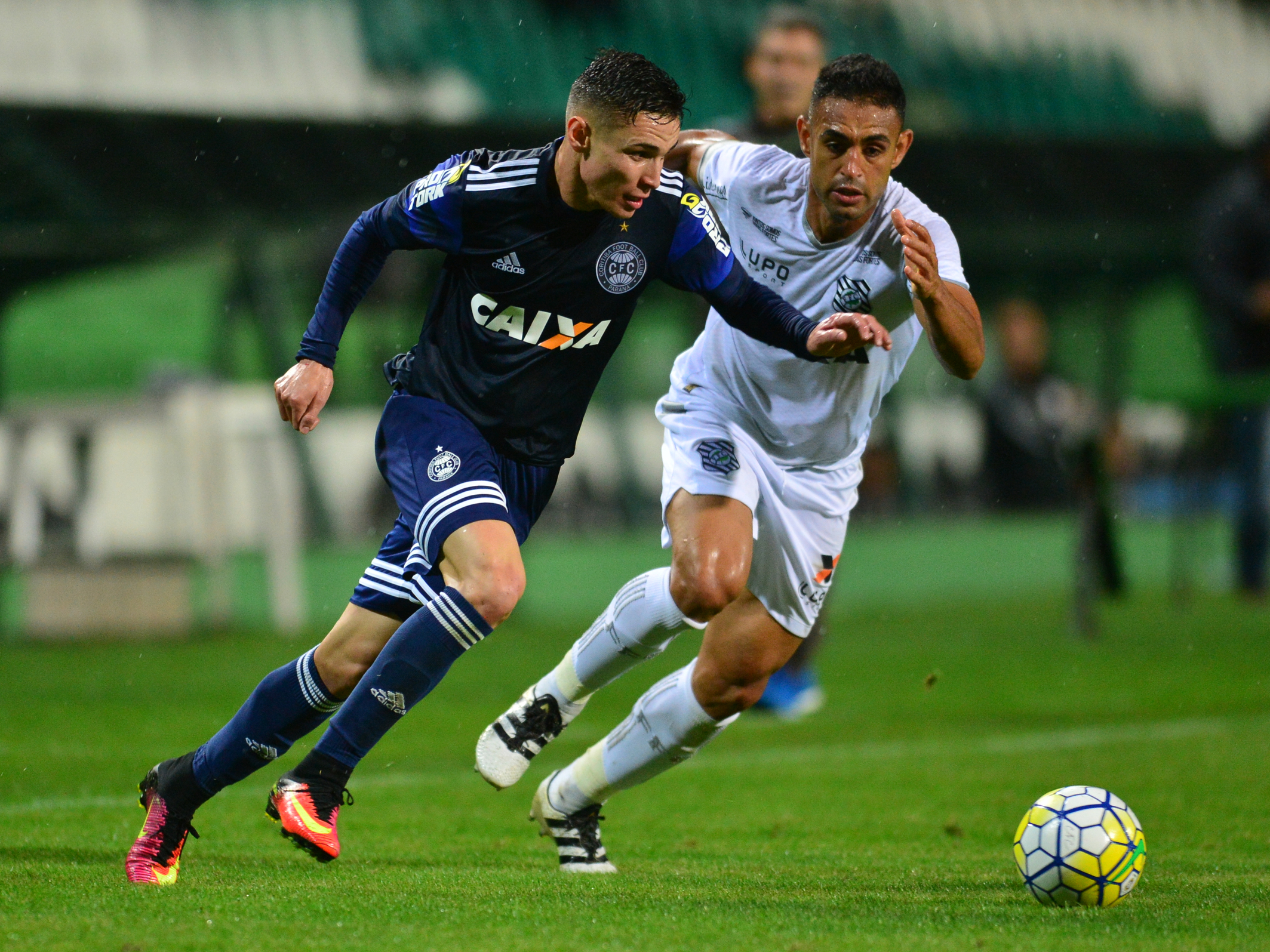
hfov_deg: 4.6
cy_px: 475
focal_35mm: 434
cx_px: 665
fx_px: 15922
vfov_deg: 3.4
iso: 3200
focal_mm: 400
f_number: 2.8
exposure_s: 1/1000
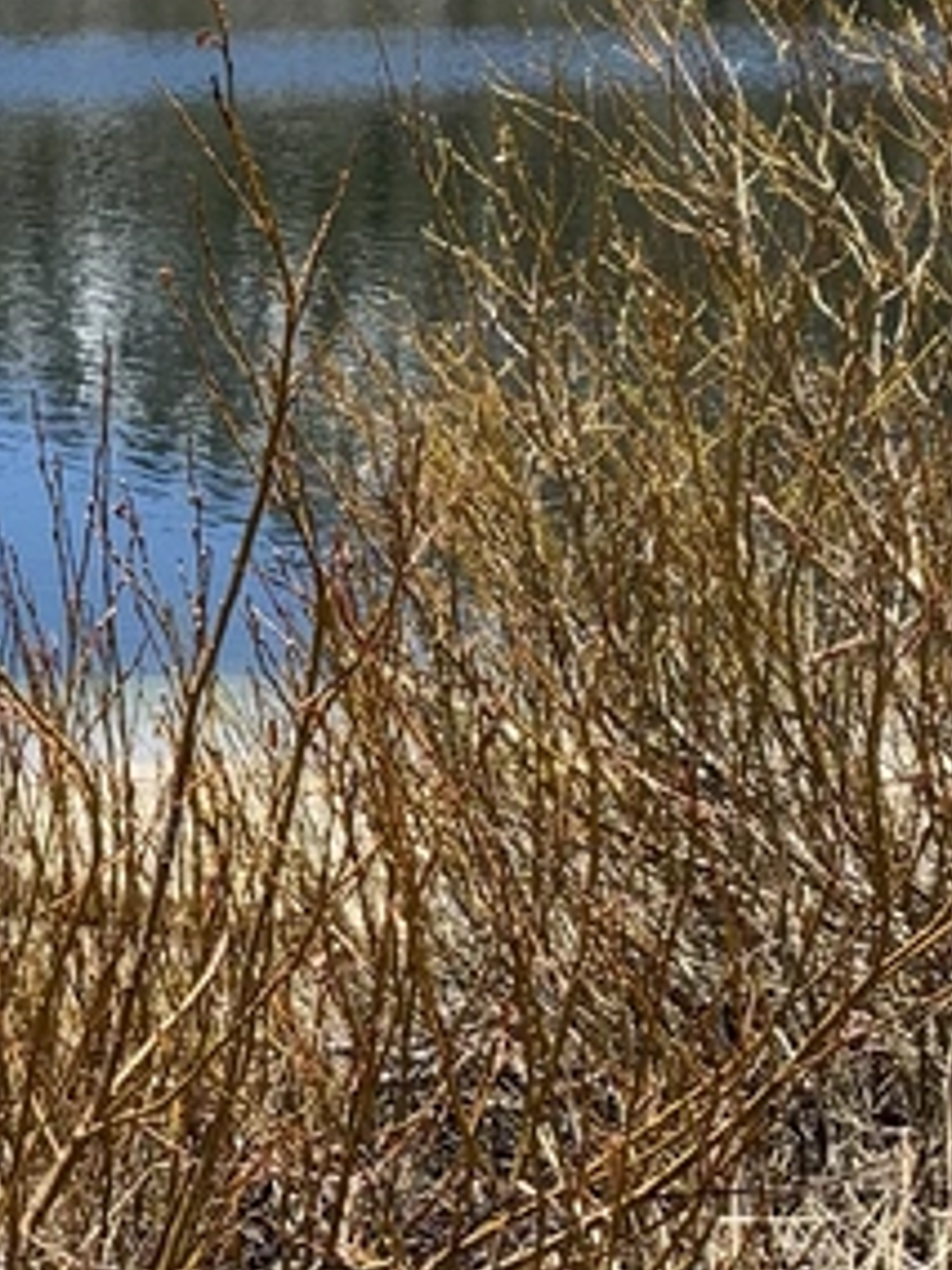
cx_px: -246
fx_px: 3630
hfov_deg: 14.4
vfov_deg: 19.8
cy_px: 577
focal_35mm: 99
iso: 25
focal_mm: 4.25
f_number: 1.8
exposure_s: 1/1447
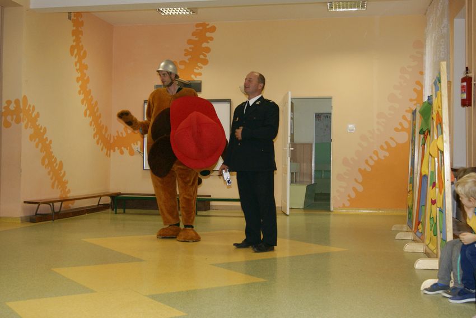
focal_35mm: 42
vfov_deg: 31.9
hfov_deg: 46.4
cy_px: 159
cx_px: 238
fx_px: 556
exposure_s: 1/60
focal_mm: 28
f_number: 5.6
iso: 400
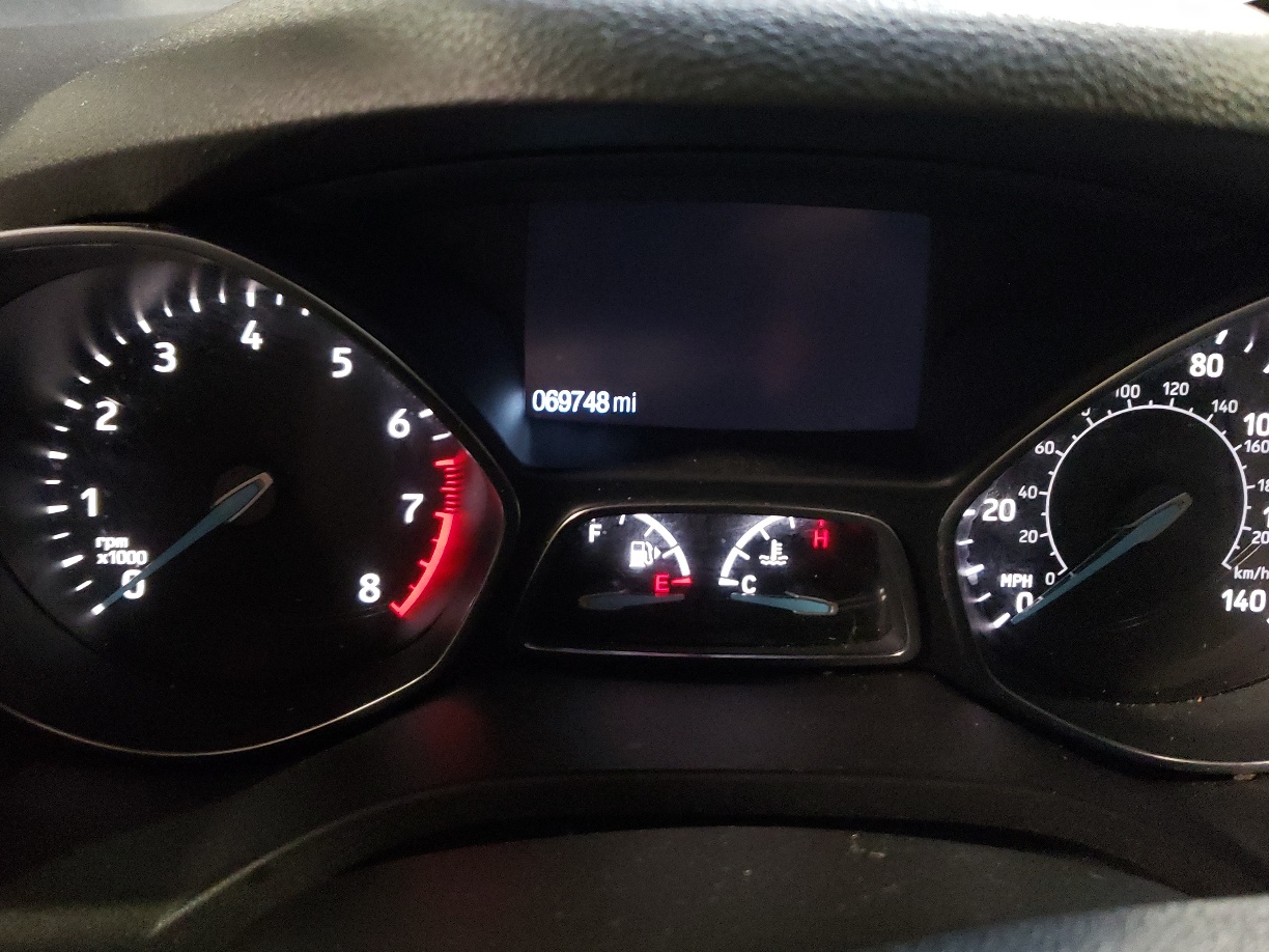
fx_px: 1246
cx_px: 625
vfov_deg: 41.5
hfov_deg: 54.0
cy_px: 366
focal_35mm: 34
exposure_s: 1/25
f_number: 1.5
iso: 450
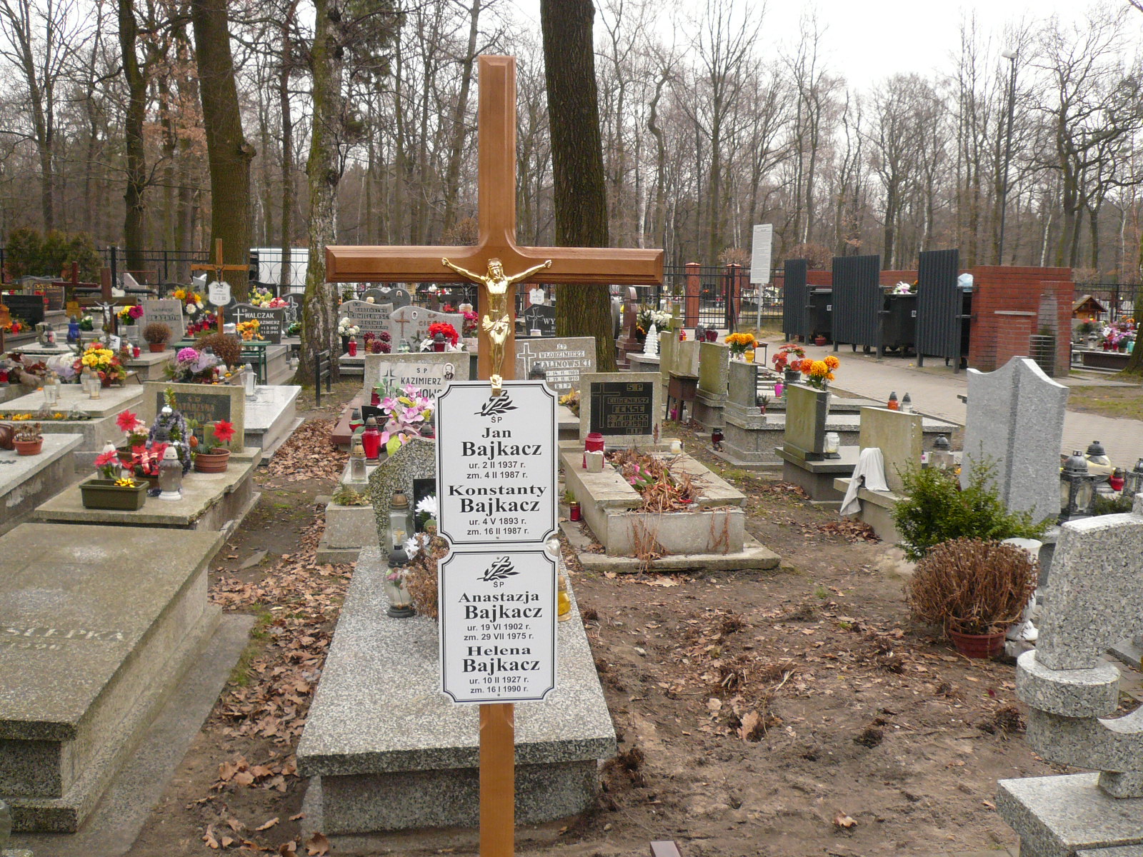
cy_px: 428
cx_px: 572
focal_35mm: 32
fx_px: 1057
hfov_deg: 56.8
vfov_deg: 44.2
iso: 100
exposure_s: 1/250
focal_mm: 4.6
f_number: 2.8
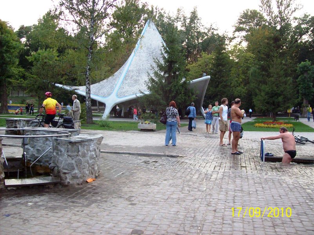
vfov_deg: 39.6
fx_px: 326
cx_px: 157
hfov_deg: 51.4
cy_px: 118
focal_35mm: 36
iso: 200
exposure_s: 1/109
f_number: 2.7
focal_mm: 6
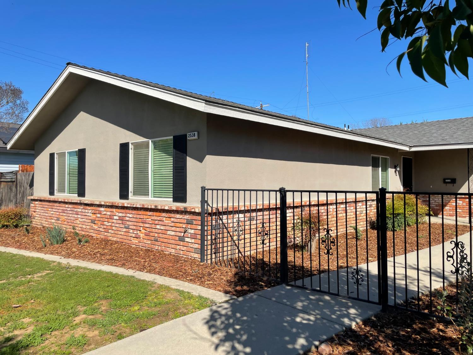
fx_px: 355
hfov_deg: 67.3
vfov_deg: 53.1
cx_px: 236
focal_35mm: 26
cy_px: 178
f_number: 1.6
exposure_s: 1/3731
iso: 32
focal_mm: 4.2
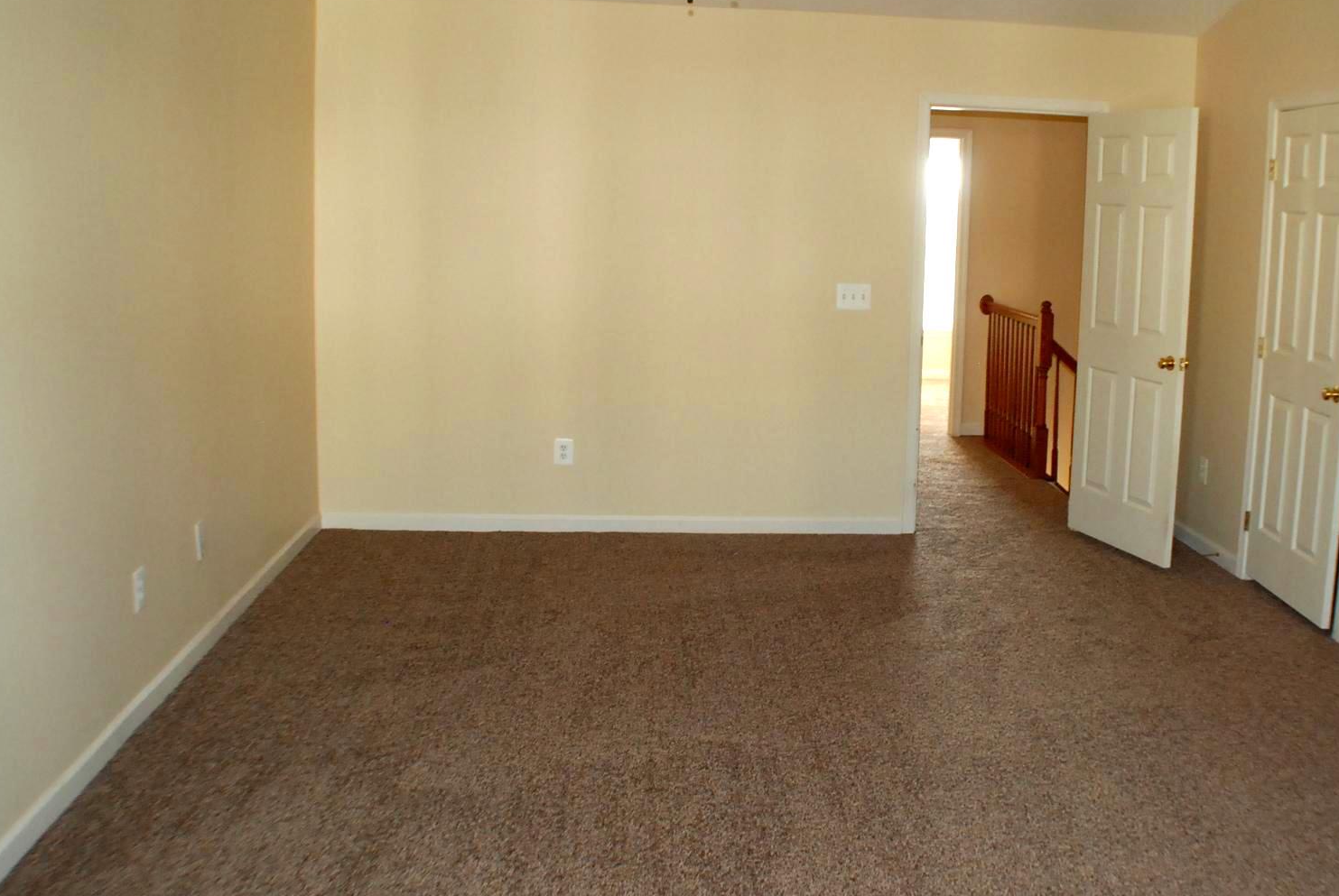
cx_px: 821
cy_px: 383
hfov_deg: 41.6
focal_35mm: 47
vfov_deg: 28.7
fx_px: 1750
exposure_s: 1/60
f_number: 5
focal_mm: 24
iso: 1000
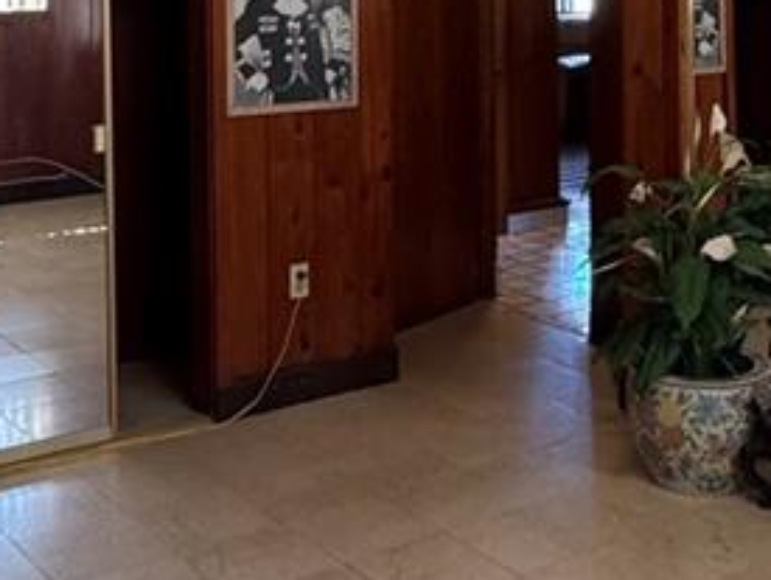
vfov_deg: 23.1
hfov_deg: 31.6
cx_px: 418
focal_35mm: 61
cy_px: 6
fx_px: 1360
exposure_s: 1/60
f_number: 2.2
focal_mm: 2.22
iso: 320
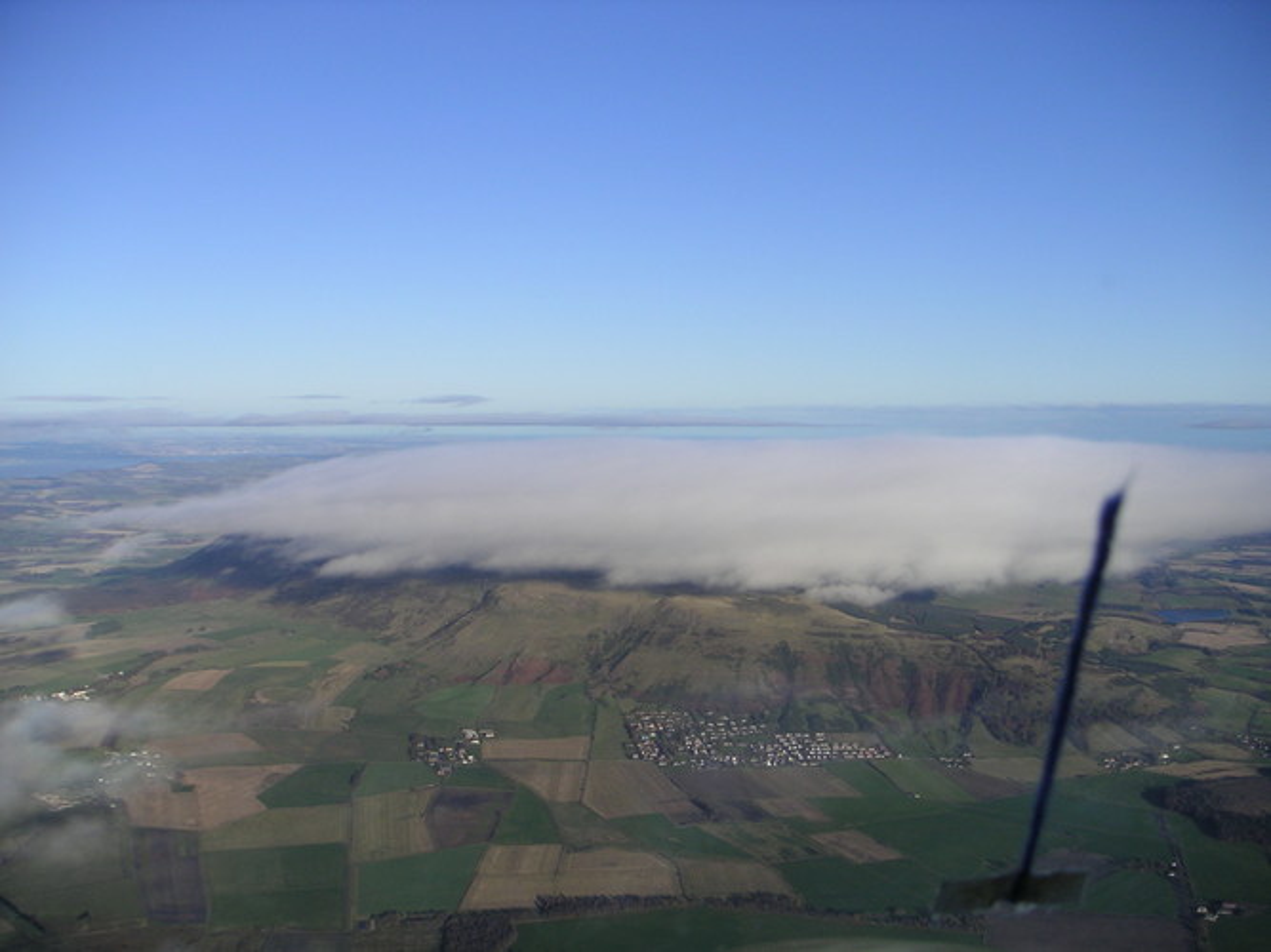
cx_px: 636
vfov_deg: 37.7
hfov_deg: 49.0
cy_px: 476
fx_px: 1395
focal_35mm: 38
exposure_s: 1/180
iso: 50
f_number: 6.7
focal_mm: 6
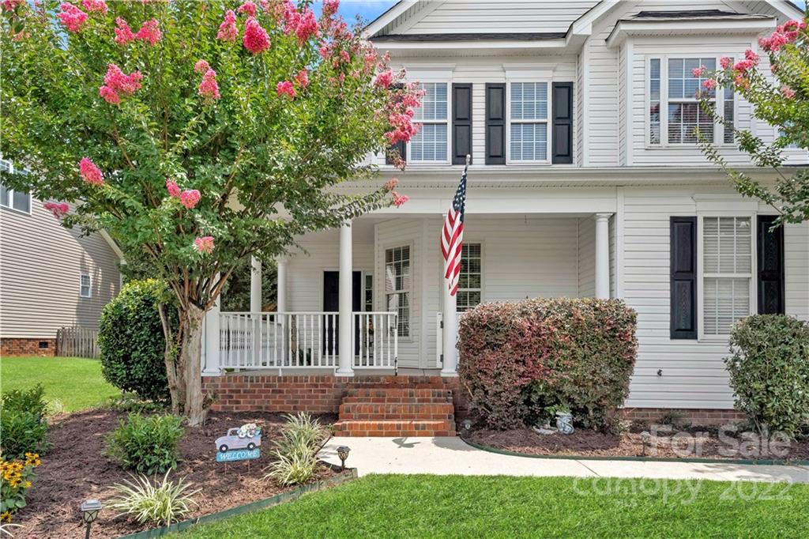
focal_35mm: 22
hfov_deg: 77.3
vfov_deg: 56.1
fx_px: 505
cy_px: 270
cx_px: 404
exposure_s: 1/320
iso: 160
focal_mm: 22.5
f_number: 8
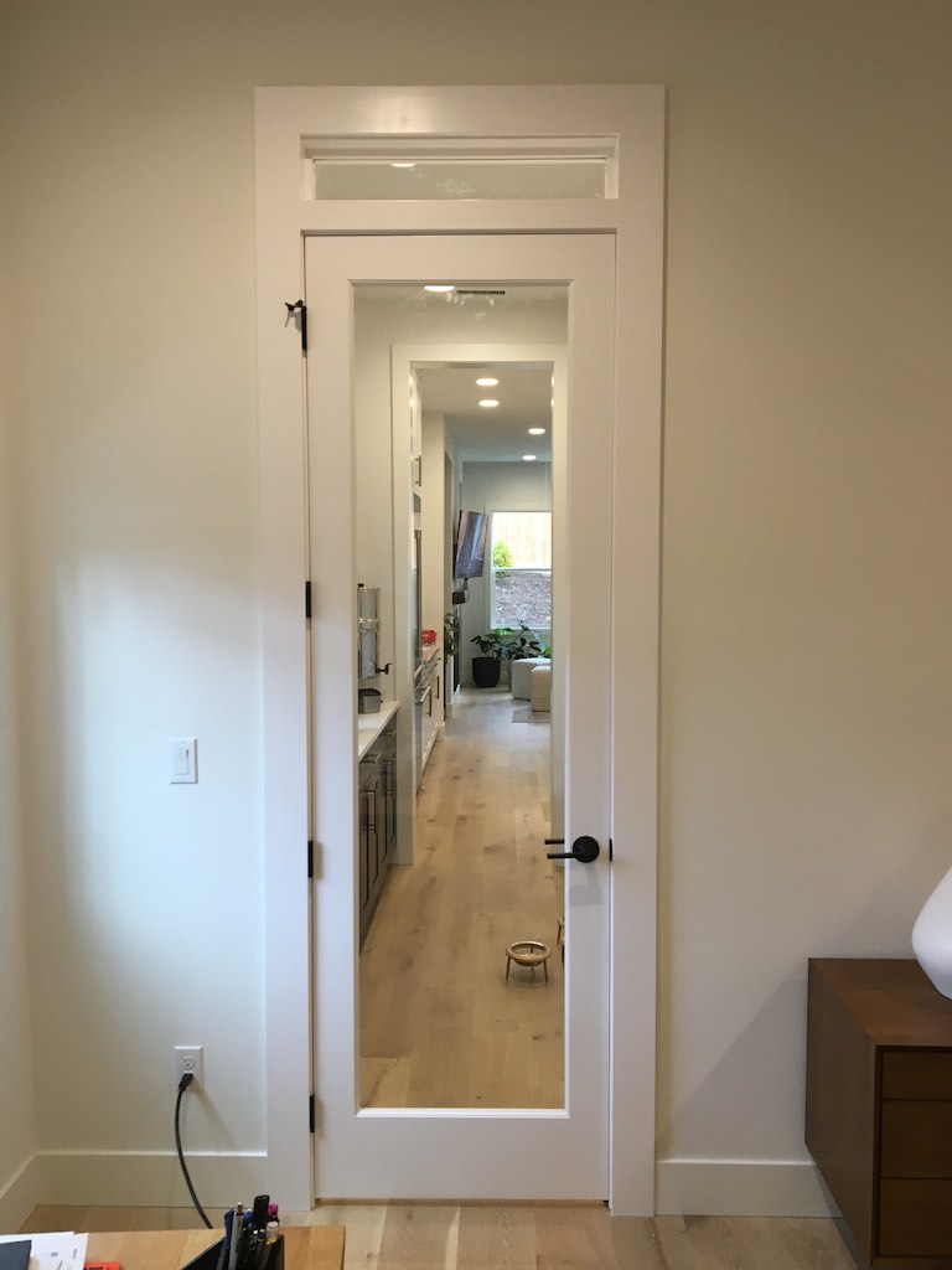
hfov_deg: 48.2
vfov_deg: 61.7
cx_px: 476
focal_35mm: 29
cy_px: 635
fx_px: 1063
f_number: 2.2
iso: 64
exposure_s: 1/30
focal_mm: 4.15
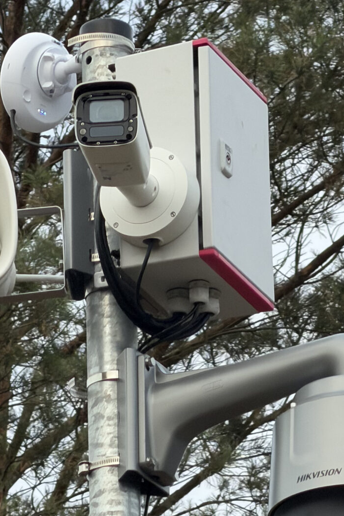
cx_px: 181
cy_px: 477
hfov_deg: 2.7
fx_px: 7278
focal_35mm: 508
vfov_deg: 4.1
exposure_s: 1/121
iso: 100
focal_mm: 16.89
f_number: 2.8
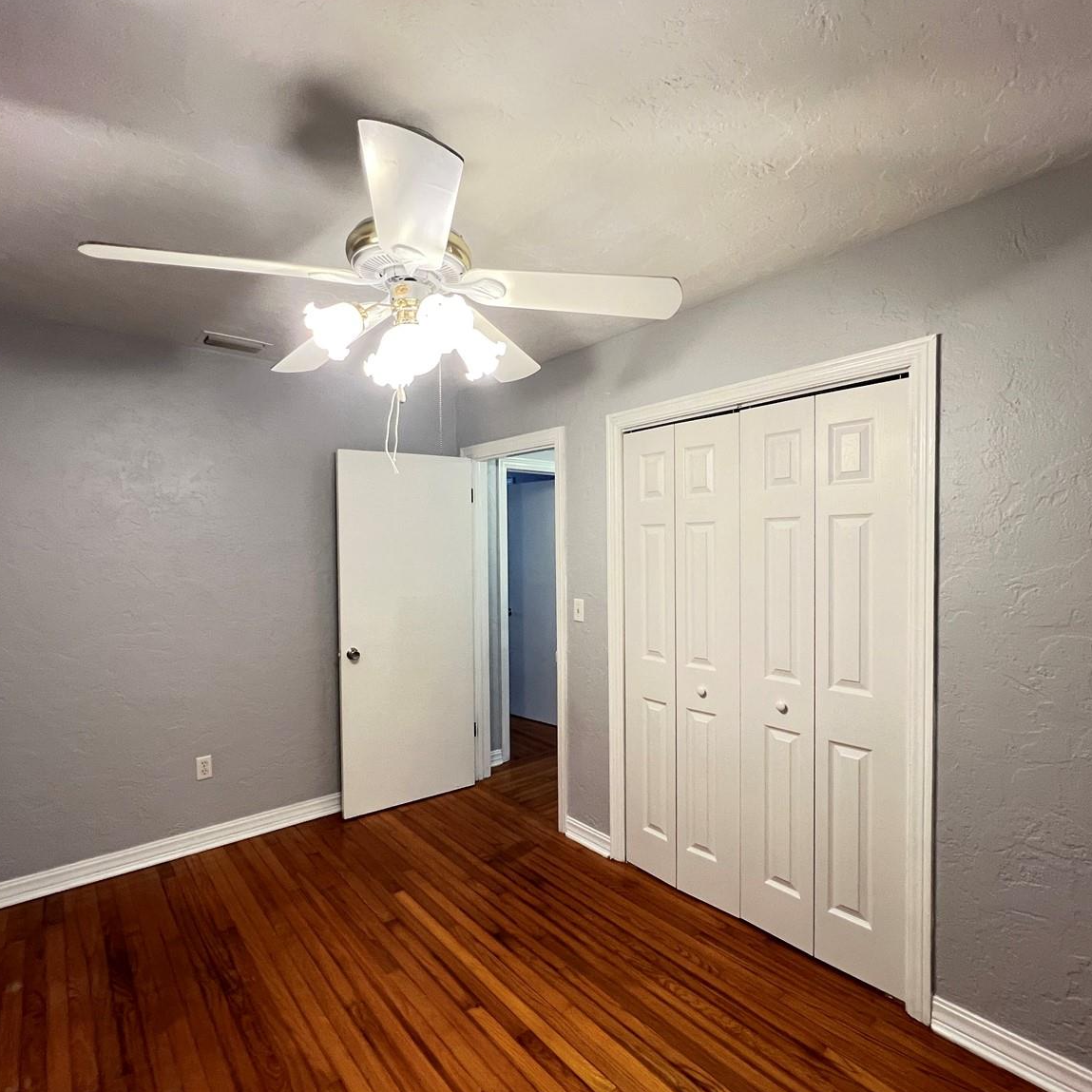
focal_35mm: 16
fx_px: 571
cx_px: 549
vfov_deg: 87.4
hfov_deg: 87.4
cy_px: 562
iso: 320
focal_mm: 1.57
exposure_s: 1/60
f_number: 1.8
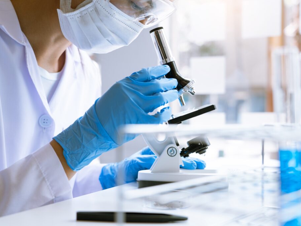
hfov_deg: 37.5
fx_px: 444
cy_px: 113
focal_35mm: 51
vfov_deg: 28.6
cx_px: 164
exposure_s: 1/125
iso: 320
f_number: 4
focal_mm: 47
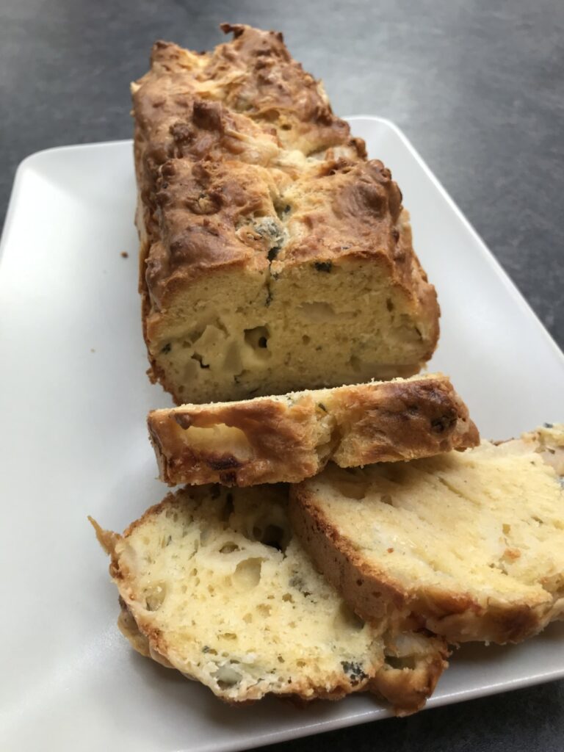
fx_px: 608
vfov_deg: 63.4
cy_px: 376
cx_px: 282
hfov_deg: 49.7
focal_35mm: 28
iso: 32
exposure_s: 1/50
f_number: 1.8
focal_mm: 3.99
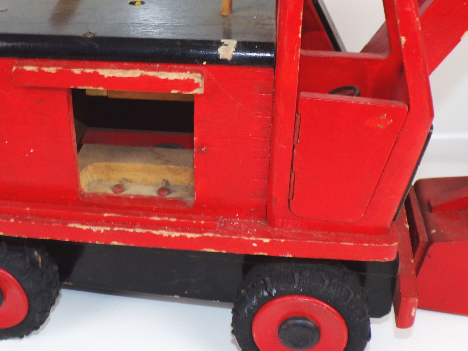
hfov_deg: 40.3
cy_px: 131
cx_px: 193
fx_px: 635
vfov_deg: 30.7
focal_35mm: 47
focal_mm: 6.6
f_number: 3.3
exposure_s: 1/34
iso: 125
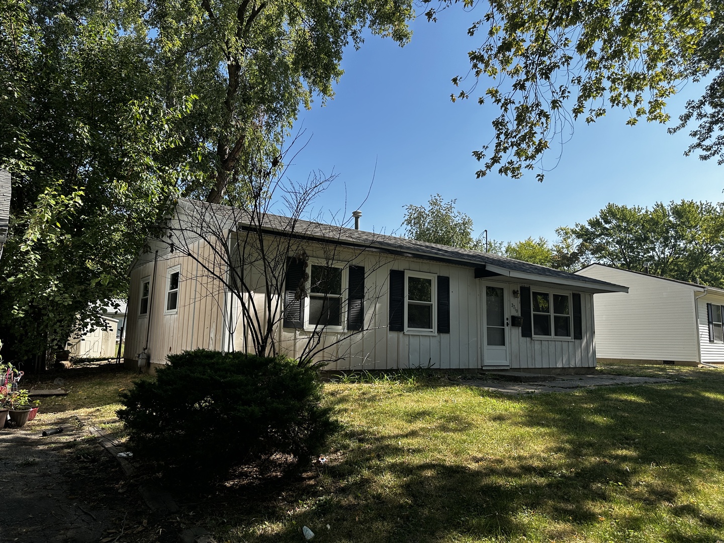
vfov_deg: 56.8
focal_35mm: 24
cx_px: 362
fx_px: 502
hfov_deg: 71.6
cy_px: 272
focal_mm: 6.86
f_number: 1.78
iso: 80
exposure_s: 1/2660
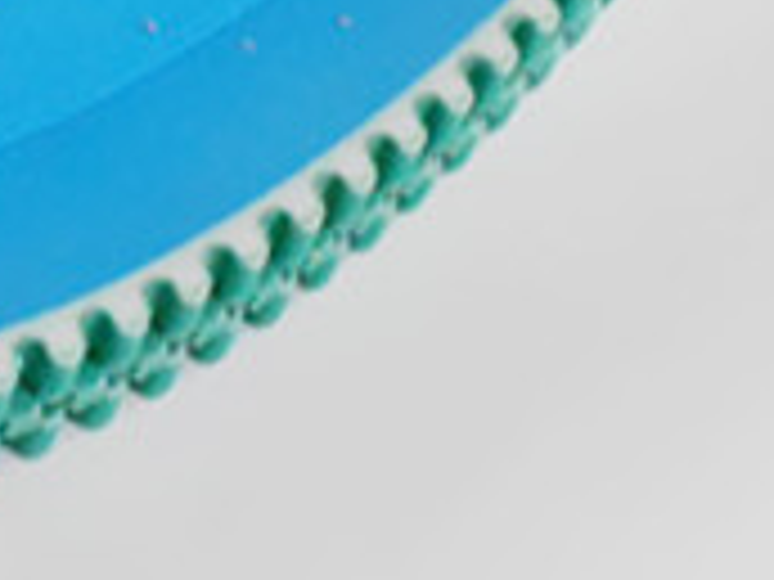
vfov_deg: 10.7
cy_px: -760
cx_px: -212
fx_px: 2706
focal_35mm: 121
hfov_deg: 15.5
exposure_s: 1/30
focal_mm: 4.6
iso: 400
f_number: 3.5
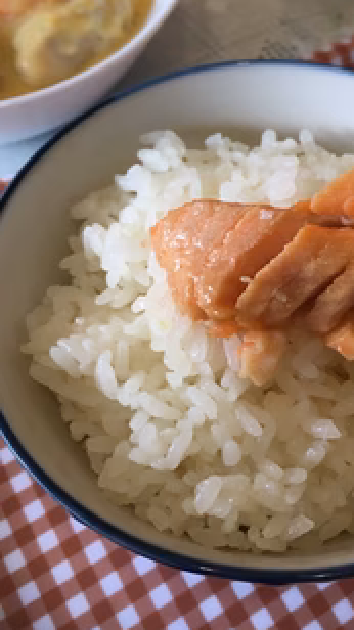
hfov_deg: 28.5
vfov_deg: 49.4
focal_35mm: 41
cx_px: 274
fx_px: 685
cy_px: 288
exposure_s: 1/40
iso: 25
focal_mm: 4.15
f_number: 2.2
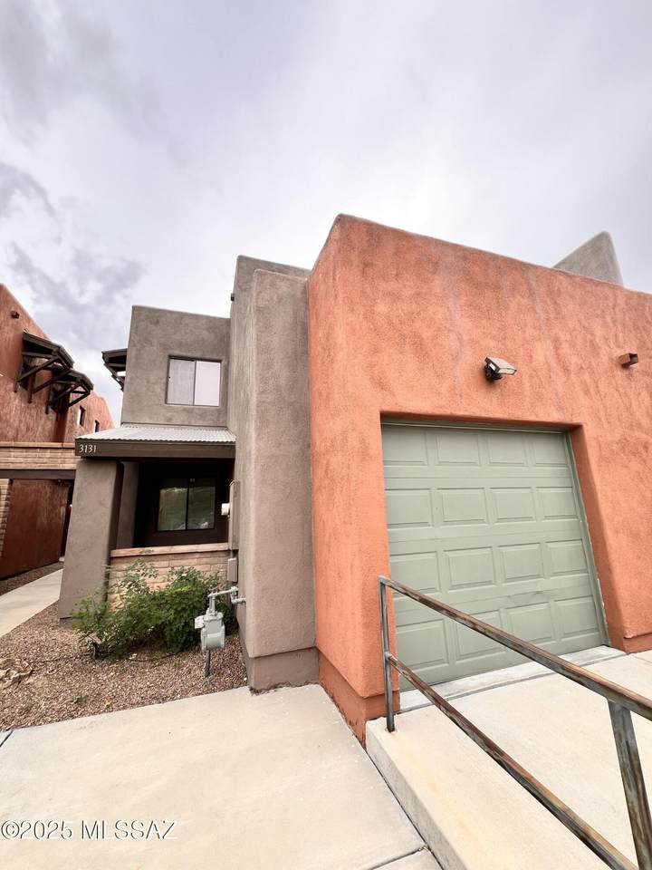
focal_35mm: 13
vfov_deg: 106.2
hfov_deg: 89.9
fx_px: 326
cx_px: 326
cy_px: 435
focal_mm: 1.57
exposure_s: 1/300
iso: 32
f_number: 1.8
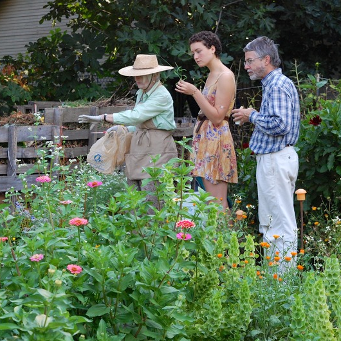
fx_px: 1115
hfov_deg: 17.4
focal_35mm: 100
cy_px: 170
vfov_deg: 17.4
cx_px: 136
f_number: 5.6
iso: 800
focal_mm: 52
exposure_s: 1/500
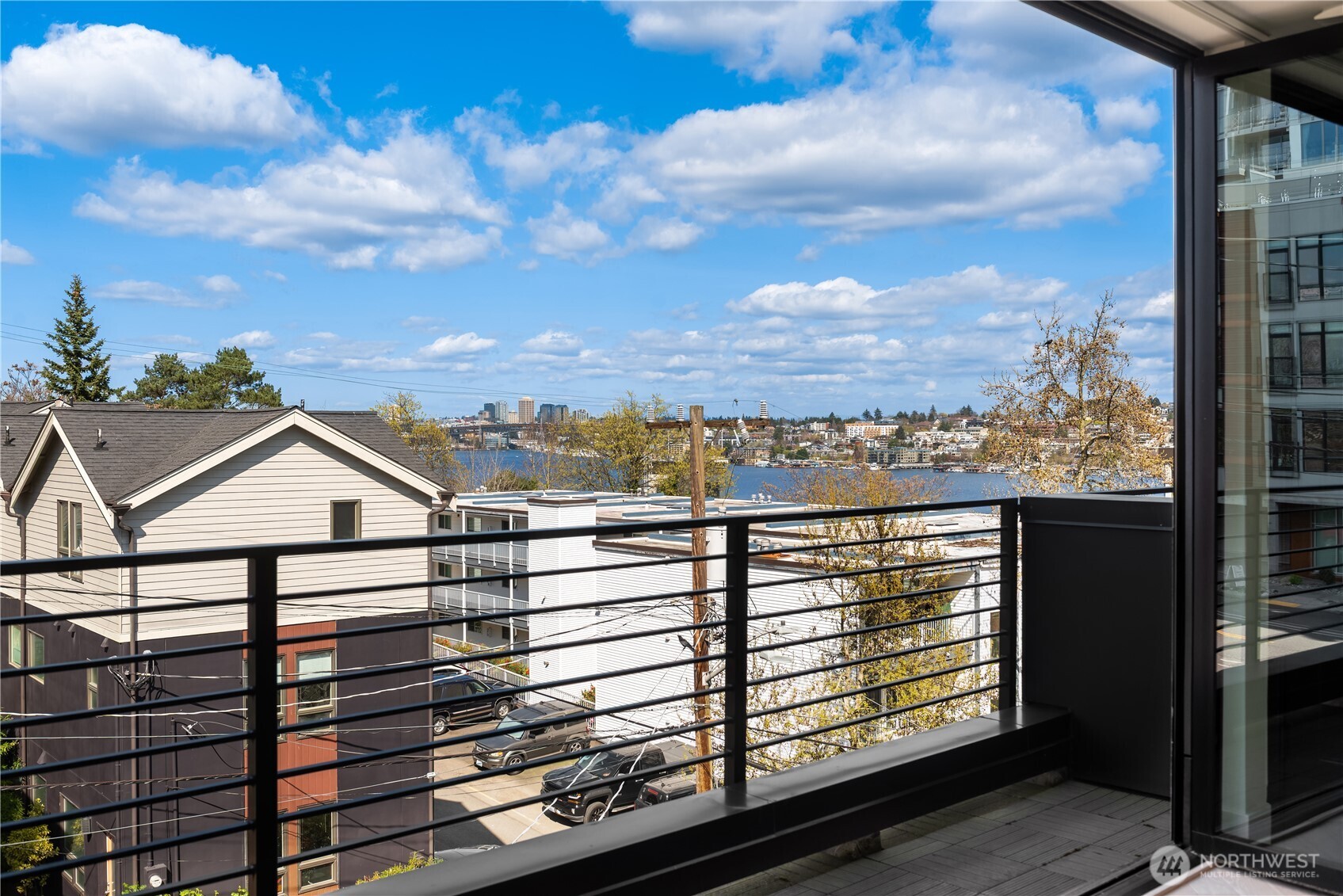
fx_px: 1194
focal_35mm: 32
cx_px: 672
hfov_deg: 58.7
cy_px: 448
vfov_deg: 41.1
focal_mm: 32
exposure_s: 1/80
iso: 100
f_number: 7.1
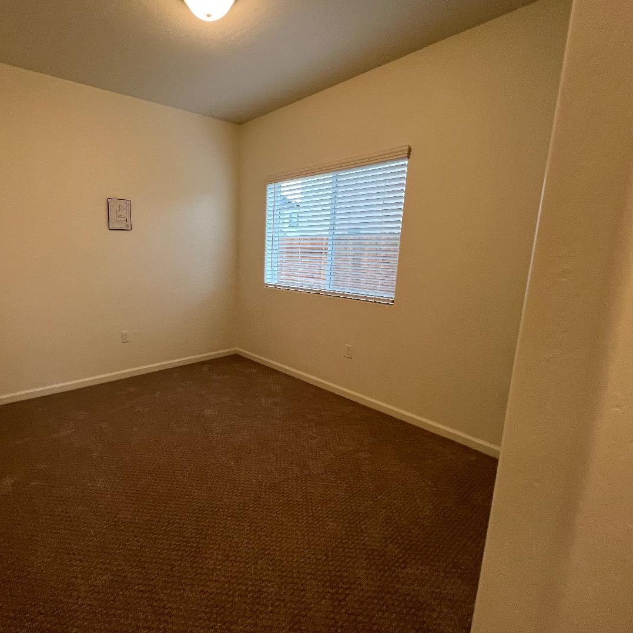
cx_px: 216
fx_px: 331
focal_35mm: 16
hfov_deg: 84.7
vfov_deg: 87.4
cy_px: 305
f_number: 1.8
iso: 200
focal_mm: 1.57
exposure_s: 1/120
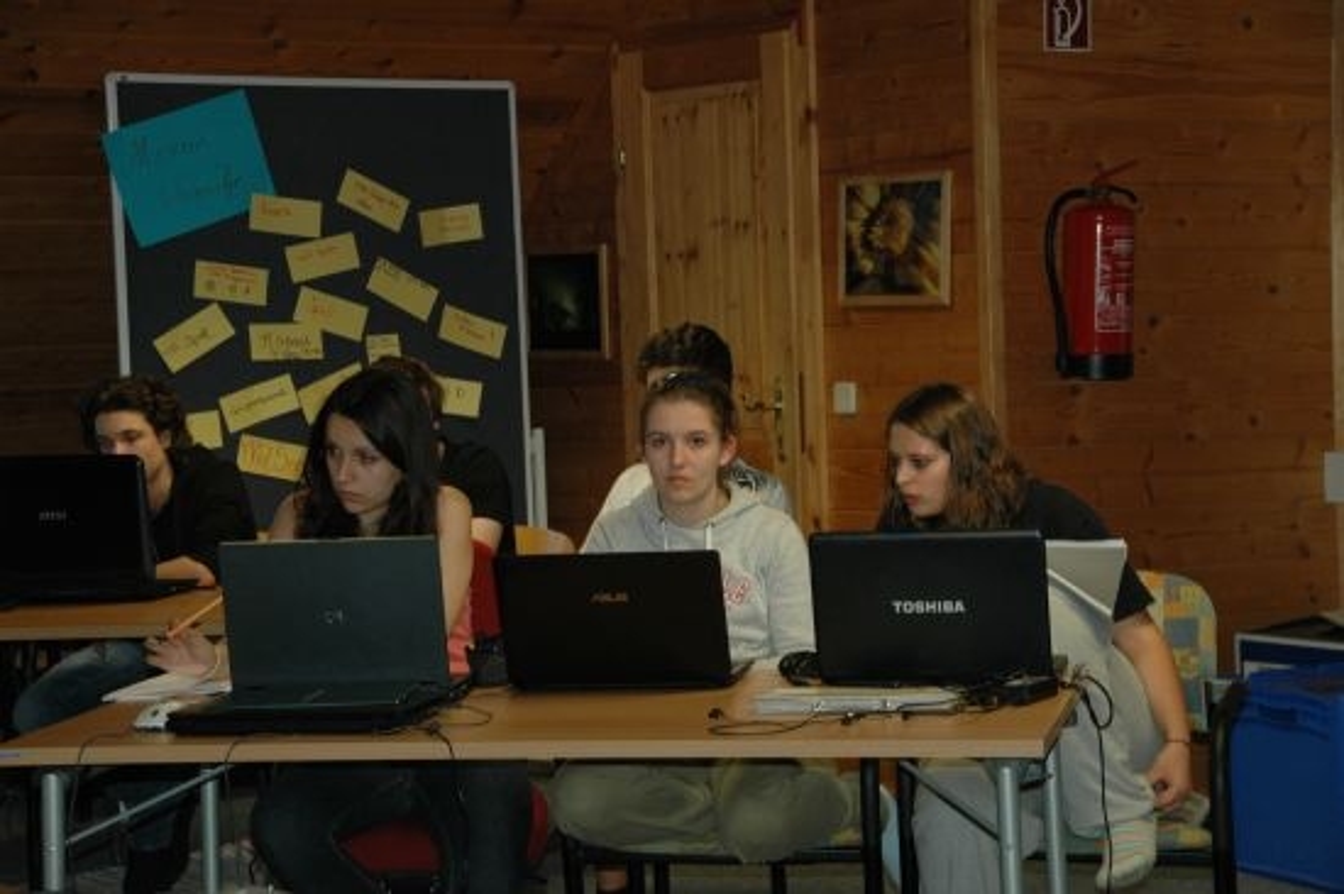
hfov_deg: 26.0
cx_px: 672
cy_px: 447
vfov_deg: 17.5
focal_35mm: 78
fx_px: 2910
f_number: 5
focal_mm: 52
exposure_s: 1/60
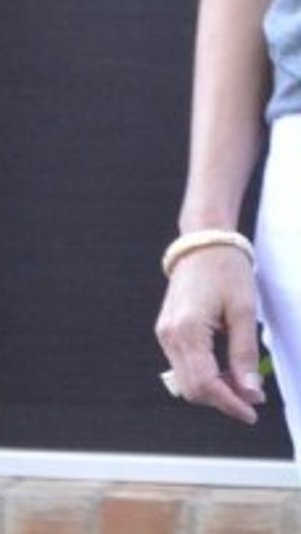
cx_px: 735
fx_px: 13488
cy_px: 204
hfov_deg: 1.3
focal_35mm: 953
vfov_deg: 2.3
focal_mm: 120
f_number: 4.8
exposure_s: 1/125
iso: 1000
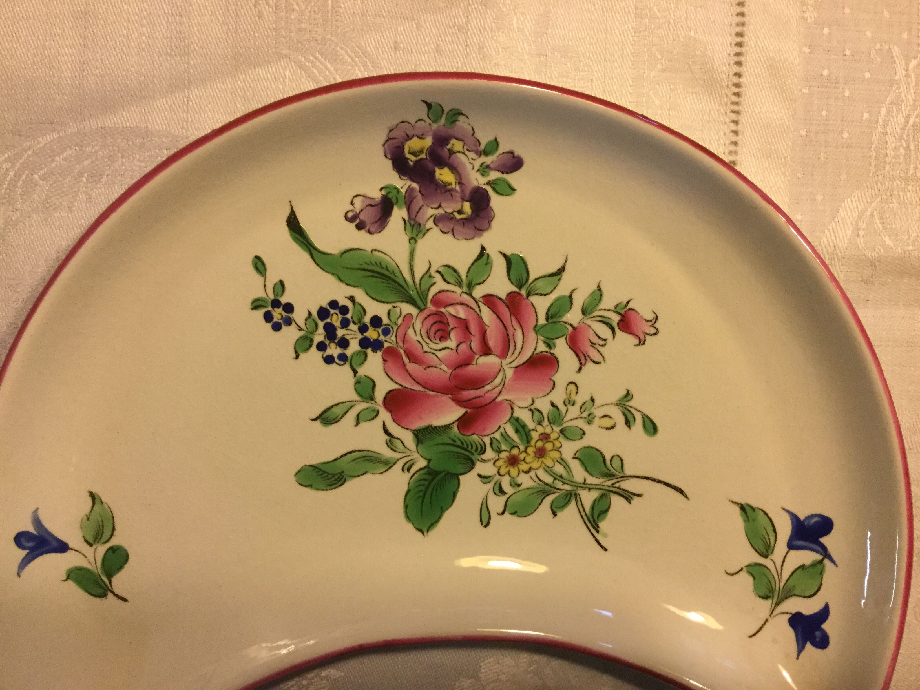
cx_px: 460
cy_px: 345
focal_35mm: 31
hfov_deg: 58.4
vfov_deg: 45.4
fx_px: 824
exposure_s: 1/33
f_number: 2.4
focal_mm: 3.3
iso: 160
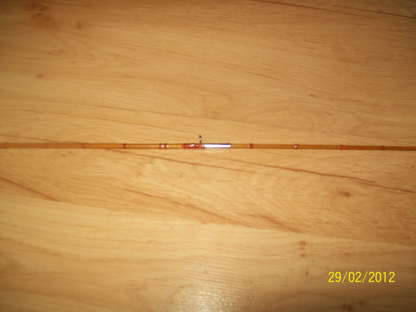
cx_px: 208
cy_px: 156
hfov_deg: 51.4
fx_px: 433
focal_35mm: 36
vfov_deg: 39.7
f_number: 2.7
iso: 64
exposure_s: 1/60
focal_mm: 6
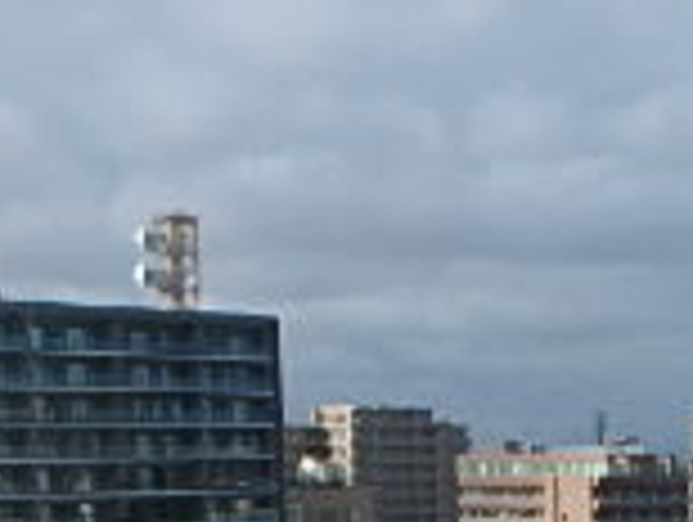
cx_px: 1174
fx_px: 1744
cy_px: 612
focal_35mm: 87
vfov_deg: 16.4
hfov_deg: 18.5
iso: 125
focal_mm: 3.7
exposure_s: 1/500
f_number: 6
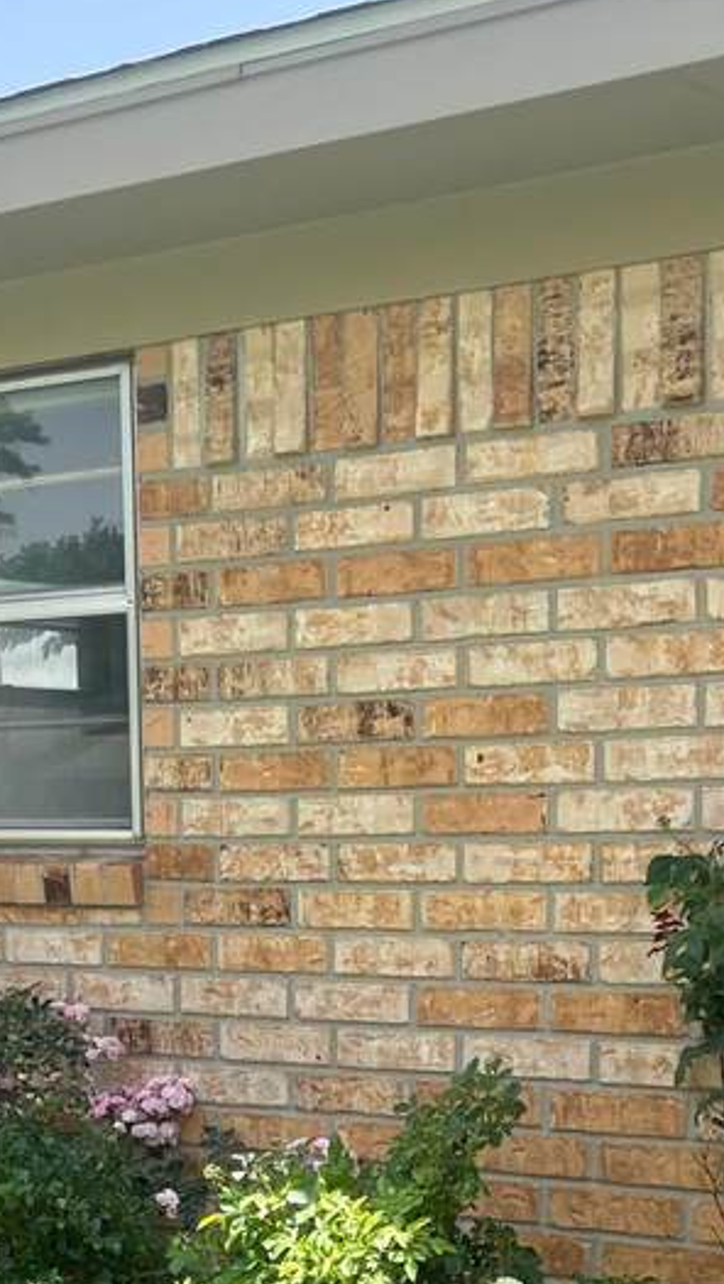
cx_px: 298
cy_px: 1059
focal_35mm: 69
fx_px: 2351
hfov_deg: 17.5
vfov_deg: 29.7
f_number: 1.5
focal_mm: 5.7
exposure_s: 1/1112
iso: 50
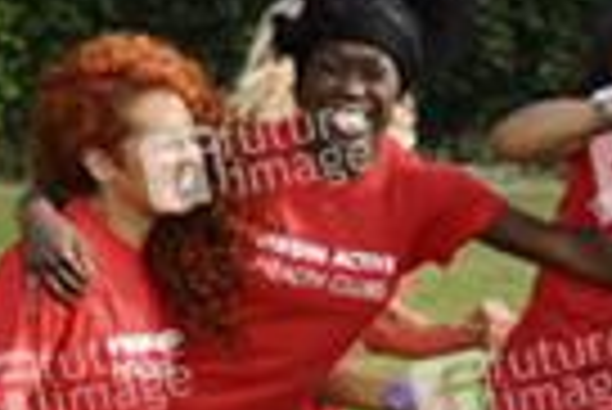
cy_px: 496
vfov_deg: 7.3
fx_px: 3199
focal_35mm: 188
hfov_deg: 10.8
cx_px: 585
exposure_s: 1/250
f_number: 4
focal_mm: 38
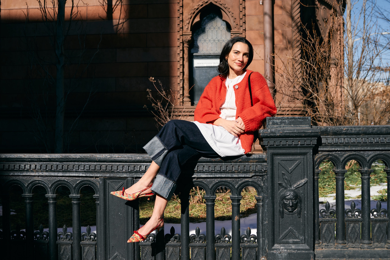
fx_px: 423
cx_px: 195
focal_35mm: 39
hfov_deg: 49.5
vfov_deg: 34.2
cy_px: 130
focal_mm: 26
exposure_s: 1/4000
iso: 200
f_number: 2.8
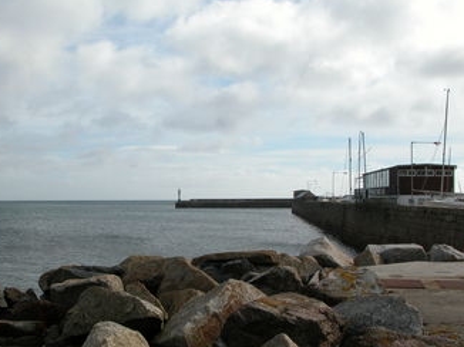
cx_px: 195
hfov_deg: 43.7
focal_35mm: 43
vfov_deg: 33.5
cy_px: 196
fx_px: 576
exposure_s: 1/458
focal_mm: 8.9
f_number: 7.1
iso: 100
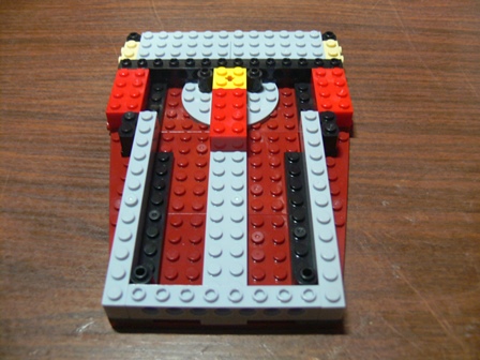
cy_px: 180
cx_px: 240
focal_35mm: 35
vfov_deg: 40.7
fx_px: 485
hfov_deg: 52.6
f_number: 2.8
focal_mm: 7.4
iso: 200
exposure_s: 1/6
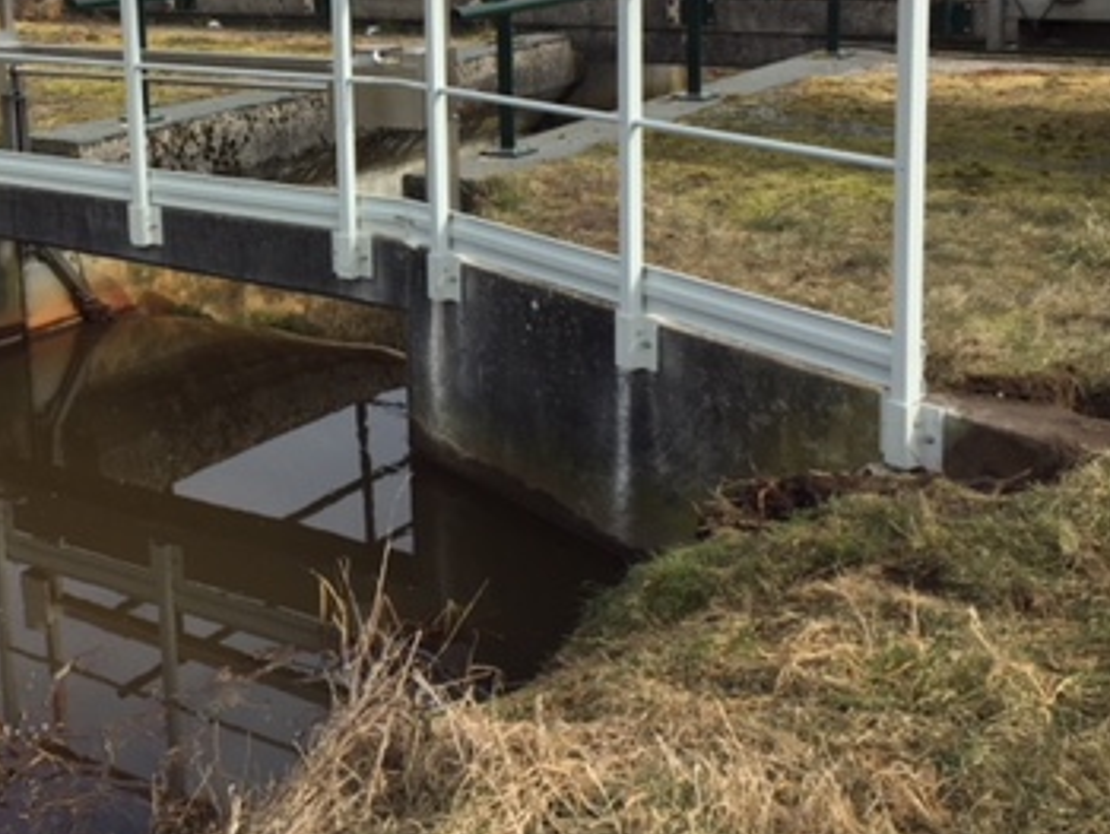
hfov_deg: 35.0
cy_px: 171
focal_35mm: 53
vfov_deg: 27.0
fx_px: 1701
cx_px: 222
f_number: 2.2
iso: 32
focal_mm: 4.15
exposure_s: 1/1582
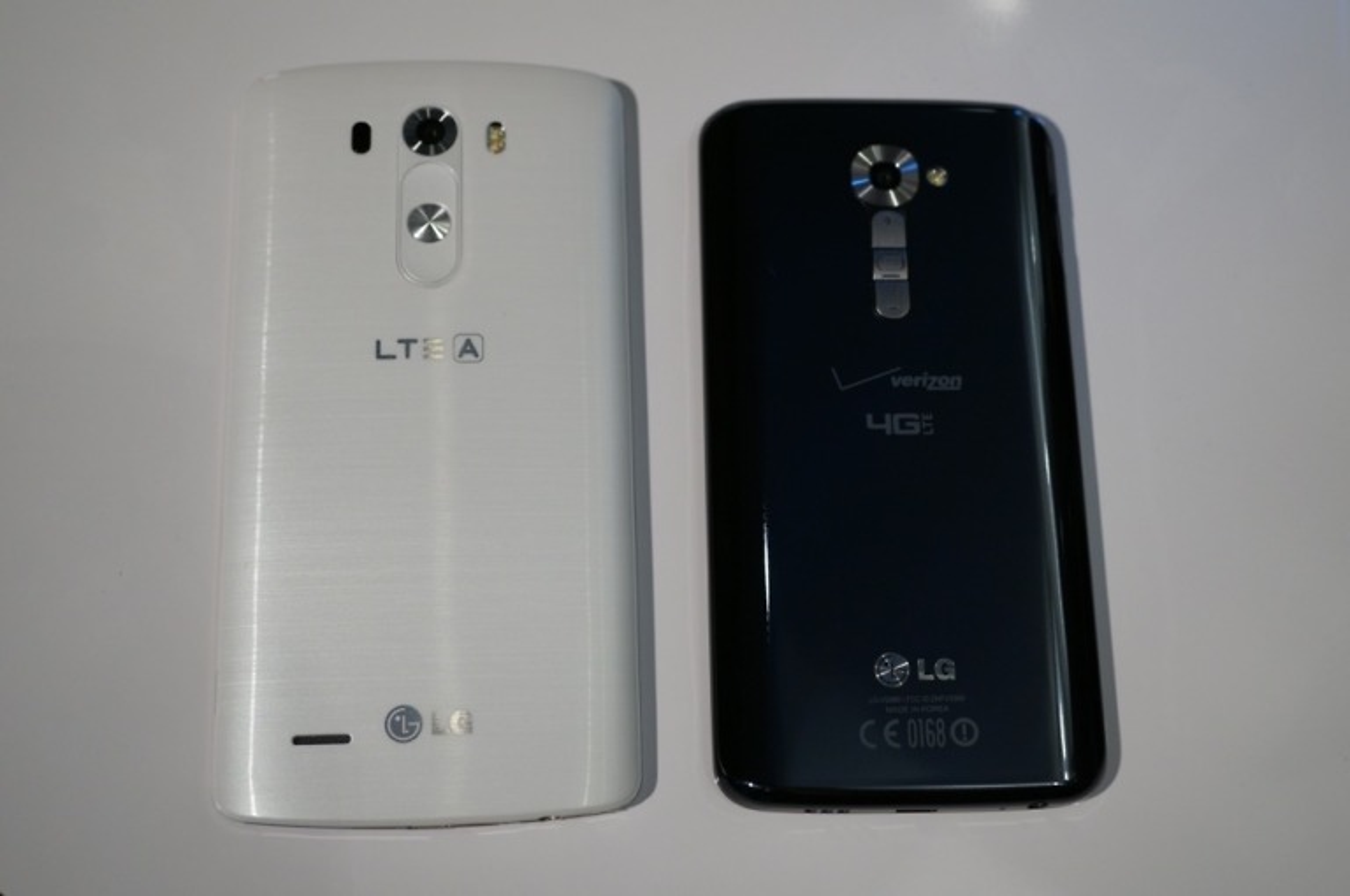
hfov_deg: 43.7
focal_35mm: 45
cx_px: 675
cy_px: 448
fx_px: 1685
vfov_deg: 29.8
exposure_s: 1/60
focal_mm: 30
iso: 320
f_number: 4.5
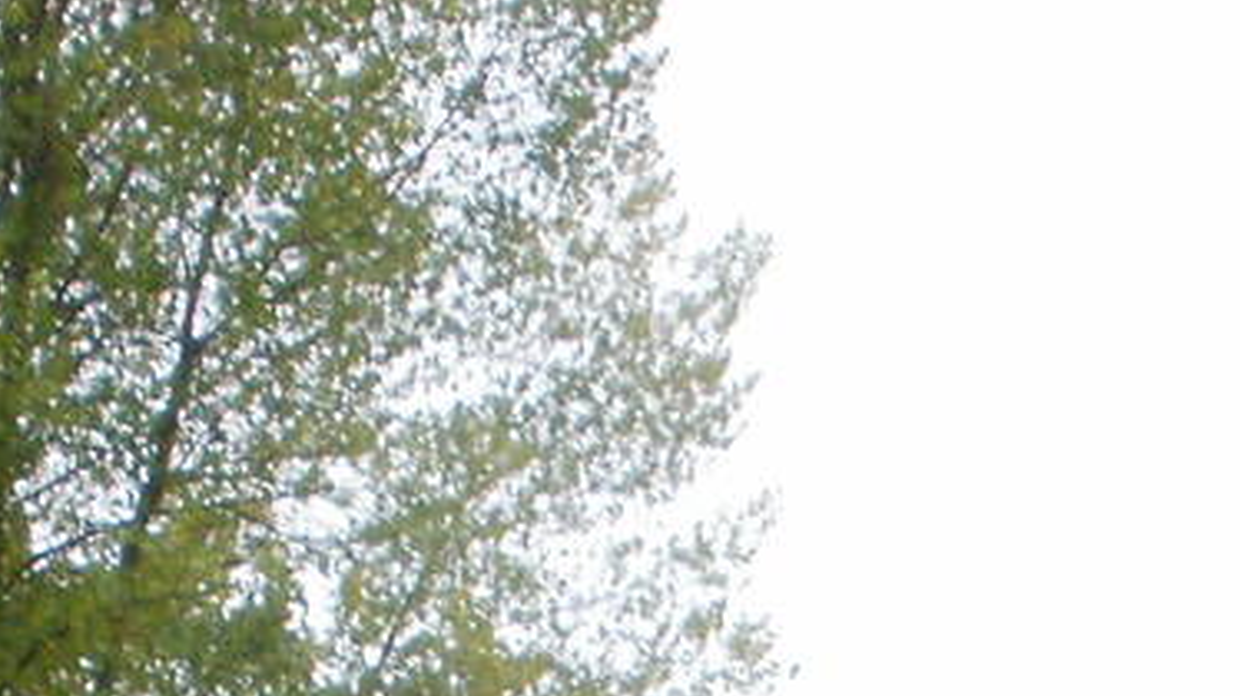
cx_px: 1581
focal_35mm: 168
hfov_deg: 12.4
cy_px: 1607
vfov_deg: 6.9
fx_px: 5521
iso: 100
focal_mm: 6.3
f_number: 3.5
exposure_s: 1/40
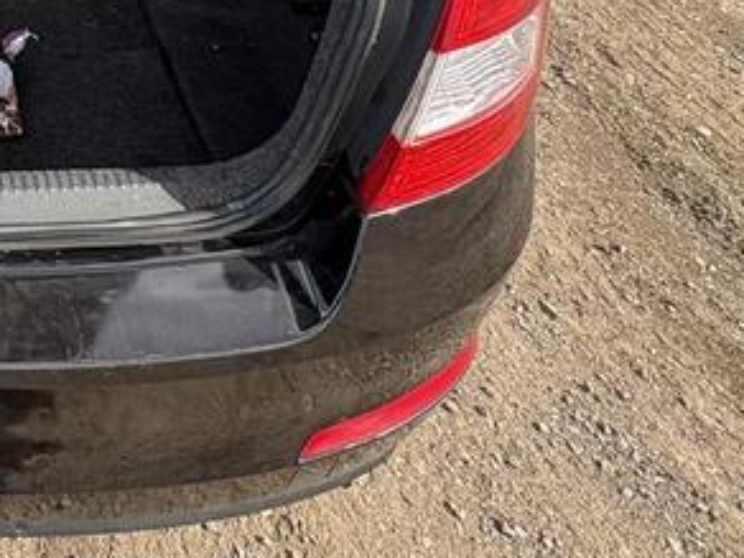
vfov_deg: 26.7
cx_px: -209
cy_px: -219
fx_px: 924
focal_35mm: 43
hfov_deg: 33.1
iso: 64
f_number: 2.2
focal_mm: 2.22
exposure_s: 1/156
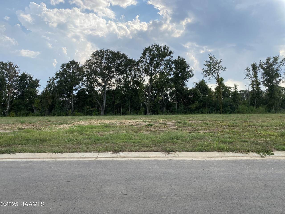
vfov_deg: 53.1
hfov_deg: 67.3
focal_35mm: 26
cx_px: 142
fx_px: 214
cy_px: 107
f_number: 1.8
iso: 32
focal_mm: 4.25
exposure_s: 1/2105
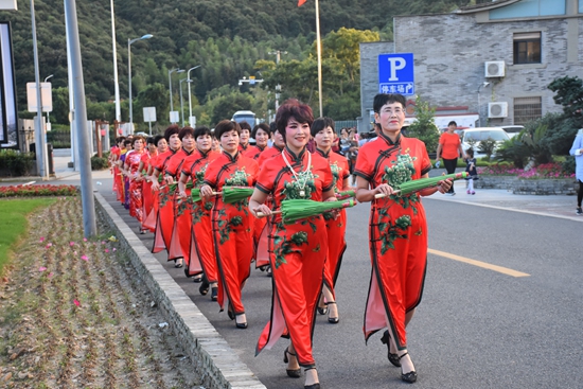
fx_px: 1215
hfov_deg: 27.0
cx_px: 292
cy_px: 194
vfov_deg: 18.2
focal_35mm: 75
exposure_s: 1/160
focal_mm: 50
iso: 800
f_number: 6.3
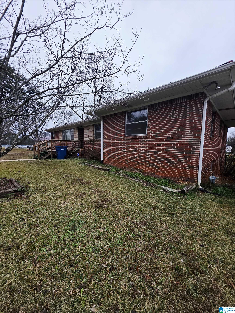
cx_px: 118
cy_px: 156
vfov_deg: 106.2
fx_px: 118
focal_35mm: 13
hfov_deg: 89.9
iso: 64
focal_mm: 2.2
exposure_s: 1/370
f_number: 1.9
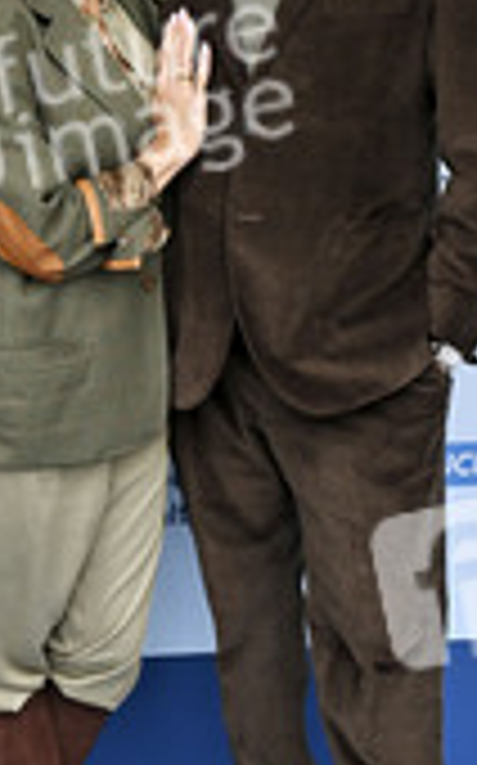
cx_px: 194
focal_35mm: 84
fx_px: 1750
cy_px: 338
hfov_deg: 15.5
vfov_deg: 24.6
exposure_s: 1/320
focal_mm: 35
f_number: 6.3
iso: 640
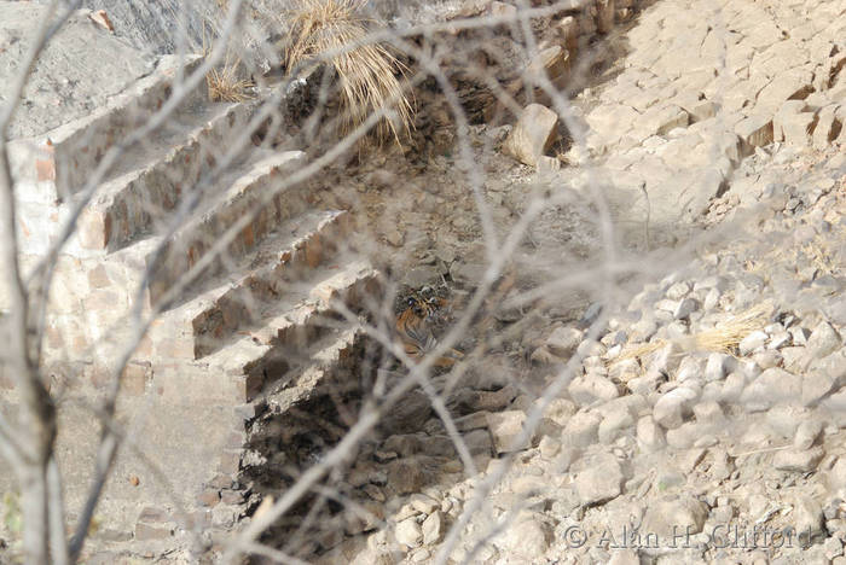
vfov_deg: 6.3
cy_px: 282
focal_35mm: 218
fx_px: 5115
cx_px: 423
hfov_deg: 9.5
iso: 250
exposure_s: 1/400
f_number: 5
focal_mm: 145
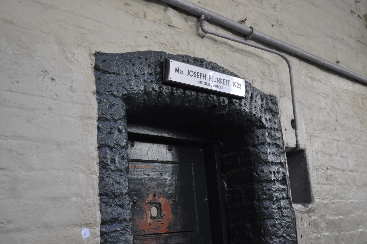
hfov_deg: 41.2
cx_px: 184
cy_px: 122
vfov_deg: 28.0
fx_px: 489
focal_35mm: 48
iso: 500
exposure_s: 1/60
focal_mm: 32
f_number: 4.8
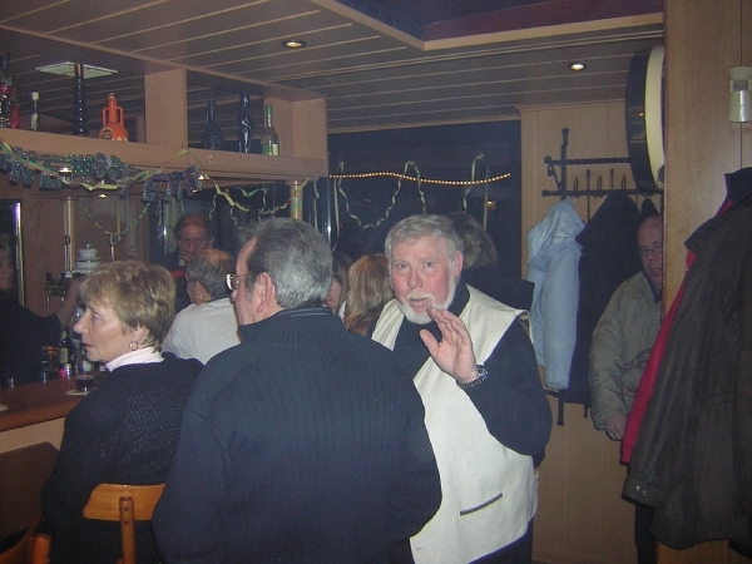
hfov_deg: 51.4
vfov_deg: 39.7
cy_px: 282
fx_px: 782
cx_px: 376
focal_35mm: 36
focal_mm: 4.7
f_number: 2.6
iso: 88
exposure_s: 1/60.1
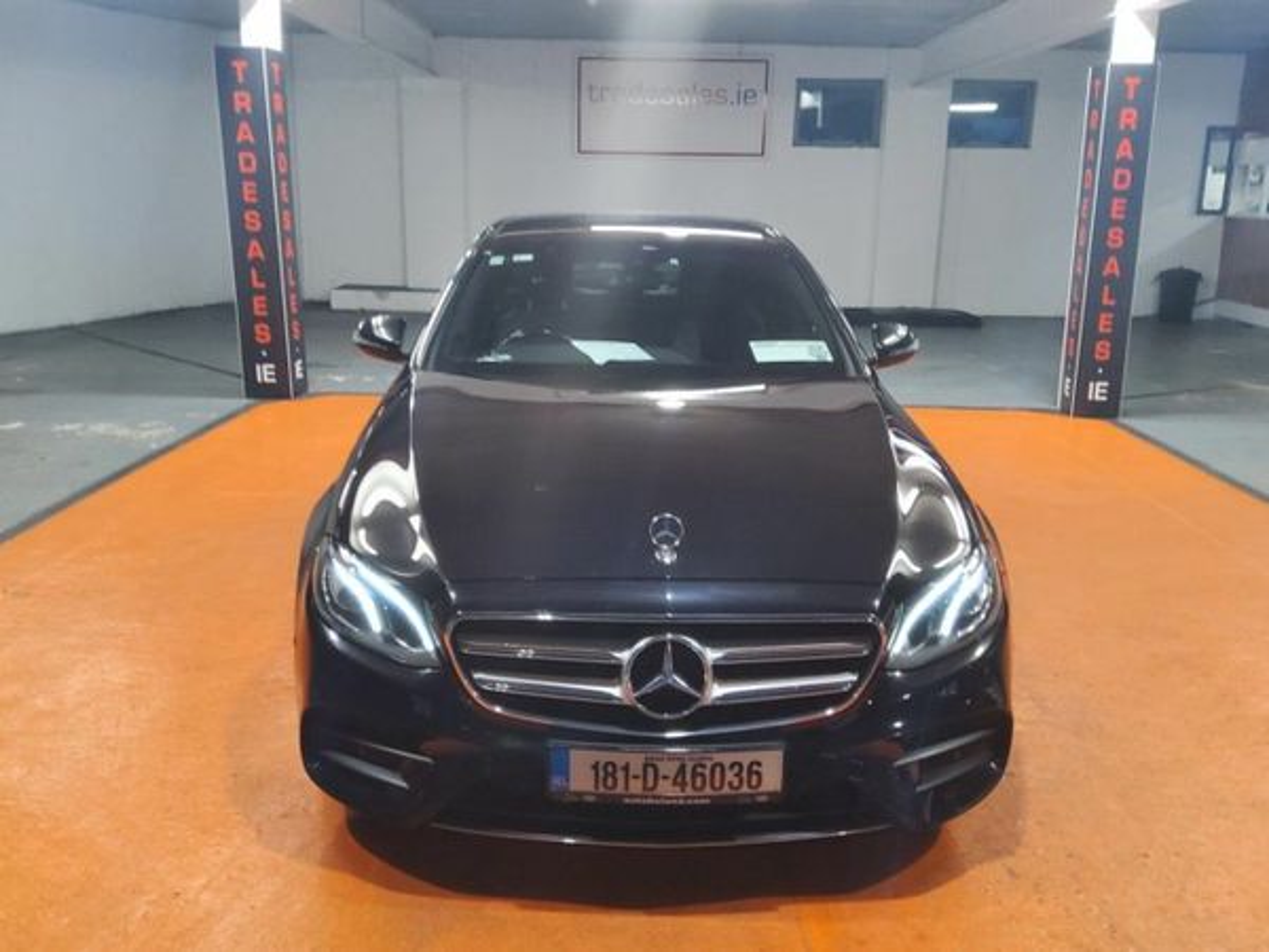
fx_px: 953
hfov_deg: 67.3
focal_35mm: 26
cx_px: 634
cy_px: 476
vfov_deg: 53.1
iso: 320
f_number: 2
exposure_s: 1/50
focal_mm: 3.08
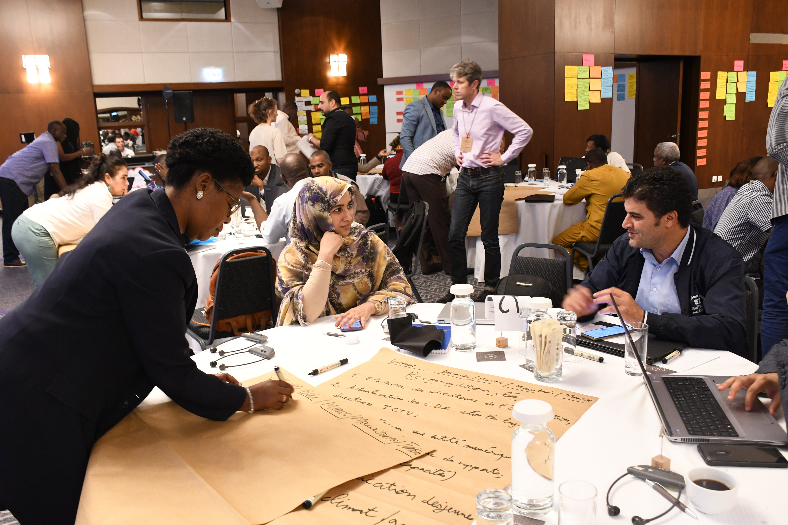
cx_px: 394
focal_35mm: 30
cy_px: 262
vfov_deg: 43.6
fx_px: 657
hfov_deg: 61.9
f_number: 6.3
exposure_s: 1/25
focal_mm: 20
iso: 1600
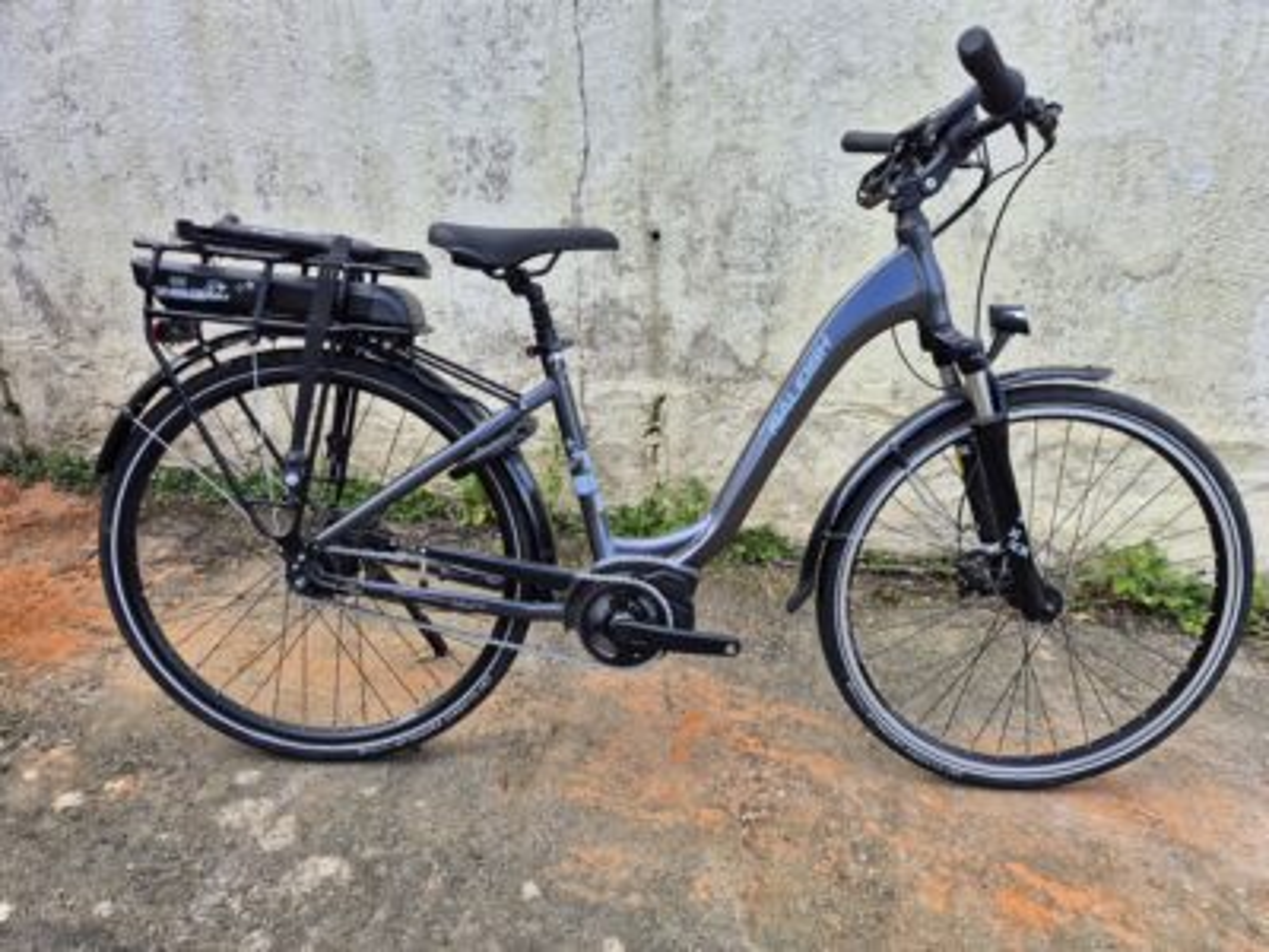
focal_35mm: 23
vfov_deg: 58.9
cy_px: 476
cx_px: 634
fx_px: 843
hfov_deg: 73.9
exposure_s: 1/318
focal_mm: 5.4
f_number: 1.8
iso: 25
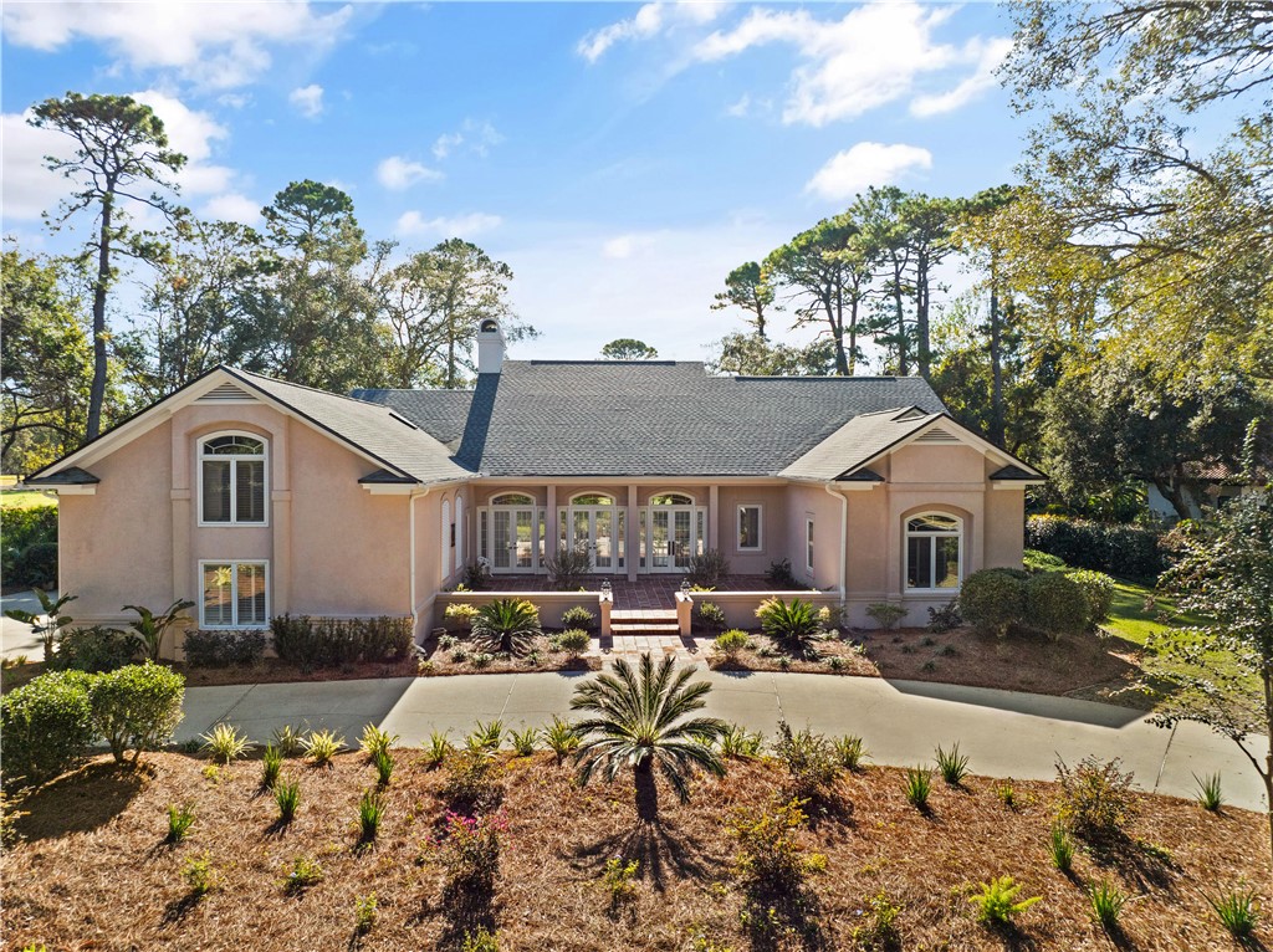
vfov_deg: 56.7
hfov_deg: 71.6
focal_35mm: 24
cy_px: 476
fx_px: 882
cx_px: 636
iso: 240
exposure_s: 1/320
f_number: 2.8
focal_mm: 12.29
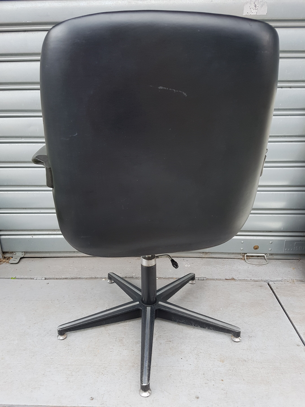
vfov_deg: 67.3
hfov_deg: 53.1
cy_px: 204
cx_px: 152
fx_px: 305
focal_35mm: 26
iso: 50
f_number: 1.7
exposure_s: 1/140
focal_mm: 4.2
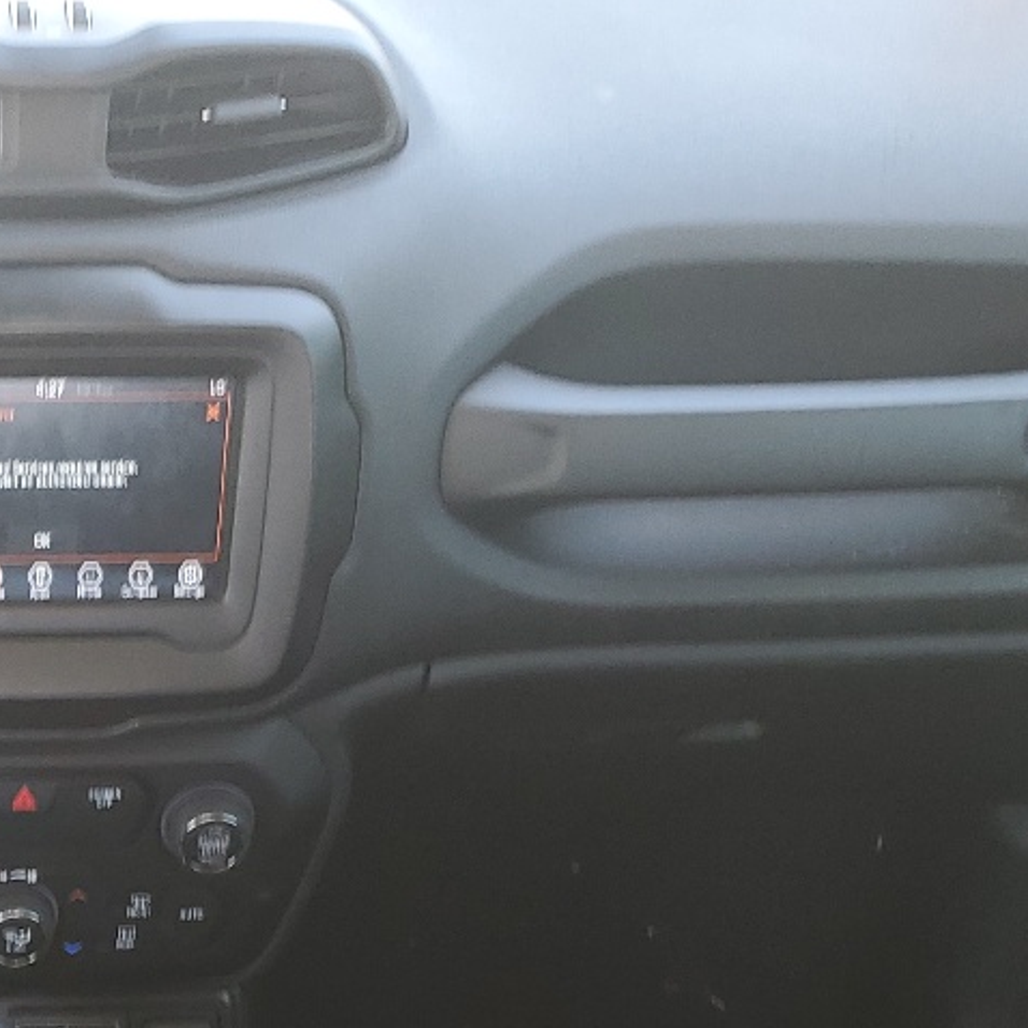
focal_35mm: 77
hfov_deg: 20.9
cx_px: -222
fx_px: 2587
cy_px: 1166
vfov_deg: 21.2
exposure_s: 1/60.2
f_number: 1.5
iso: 52
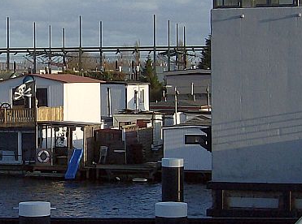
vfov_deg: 11.6
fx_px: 1105
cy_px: 71
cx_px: 32
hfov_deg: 15.4
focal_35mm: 127
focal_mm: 7.7
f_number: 5.1
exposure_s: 1/411
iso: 100
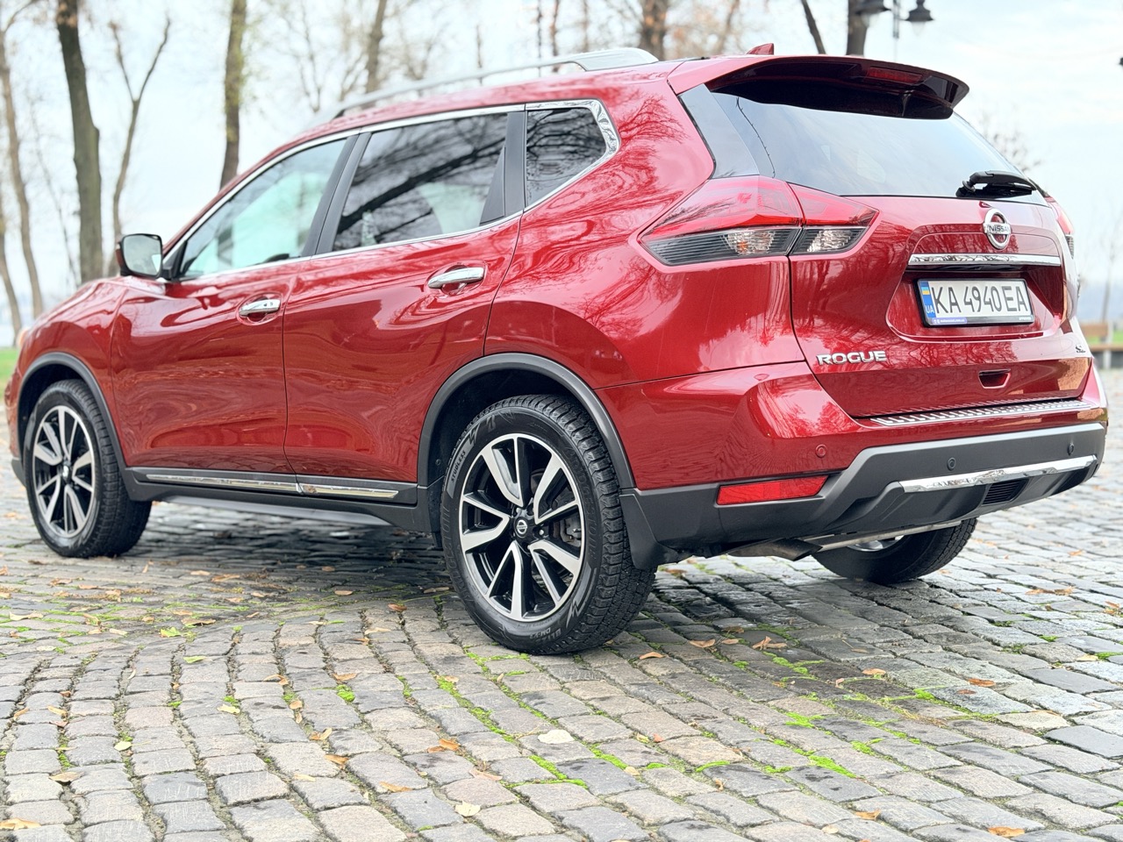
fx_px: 1557
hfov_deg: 39.7
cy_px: 421
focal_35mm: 48
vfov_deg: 30.3
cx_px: 562
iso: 200
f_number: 1.78
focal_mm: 6.76
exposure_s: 1/60
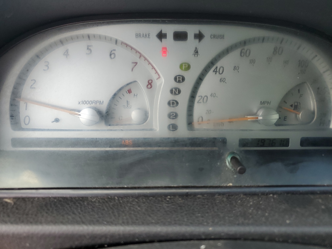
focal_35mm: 26
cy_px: 124
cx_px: 166
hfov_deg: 67.3
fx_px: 249
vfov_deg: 53.1
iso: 50
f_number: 1.5
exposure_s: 1/303
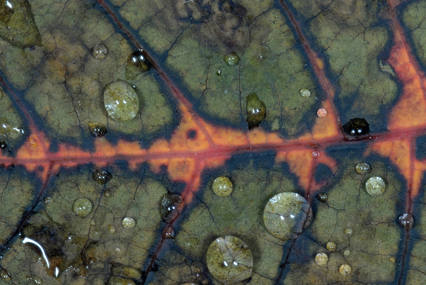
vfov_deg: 8.2
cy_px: 138
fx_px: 1977
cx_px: 237
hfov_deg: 12.3
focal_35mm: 167
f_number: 14
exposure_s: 1/1.3
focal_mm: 105
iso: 100
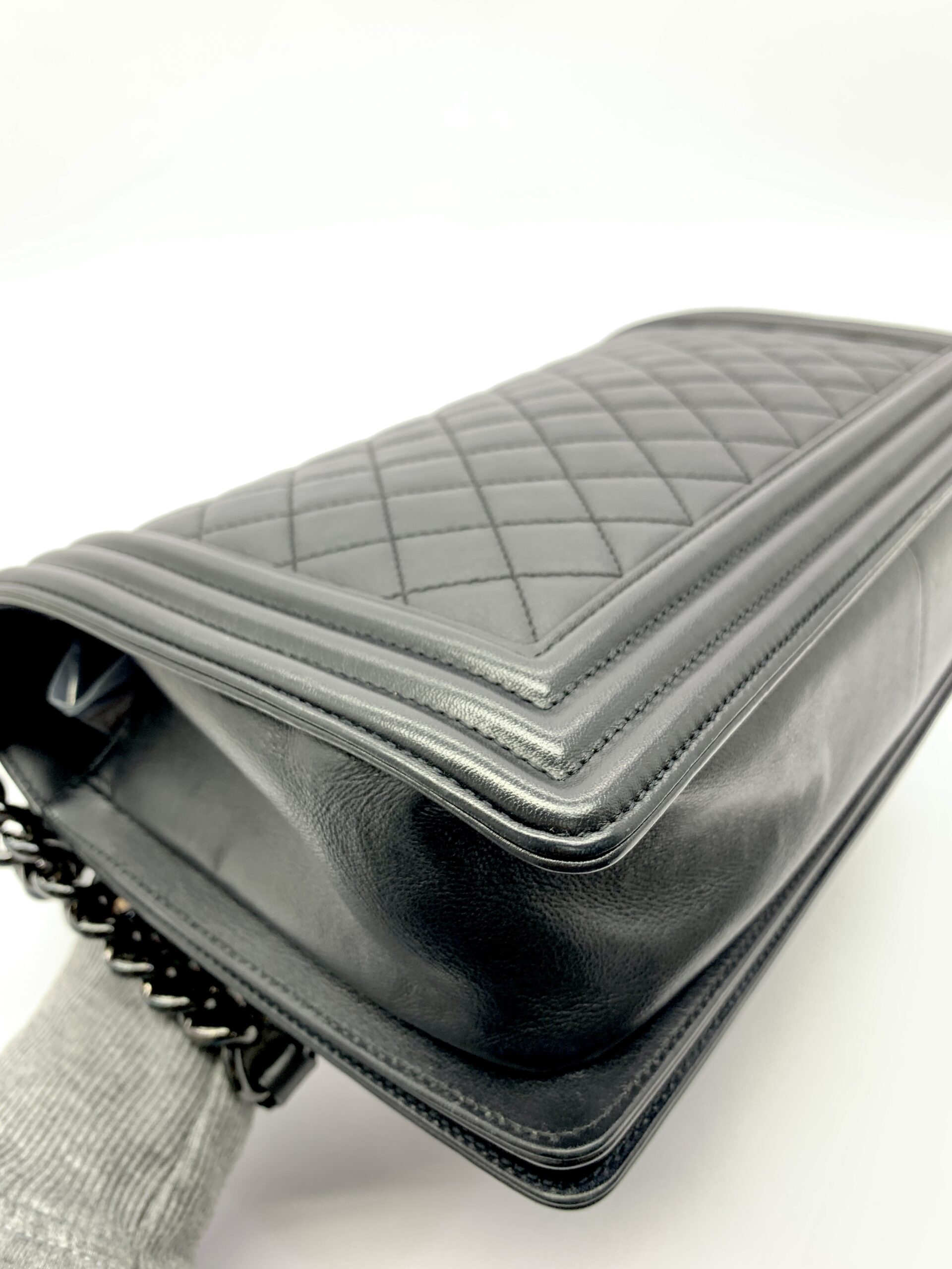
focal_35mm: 26
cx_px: 476
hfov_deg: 53.1
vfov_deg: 67.3
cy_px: 634
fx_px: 953
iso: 64
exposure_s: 1/50
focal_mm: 4.25
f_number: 1.8
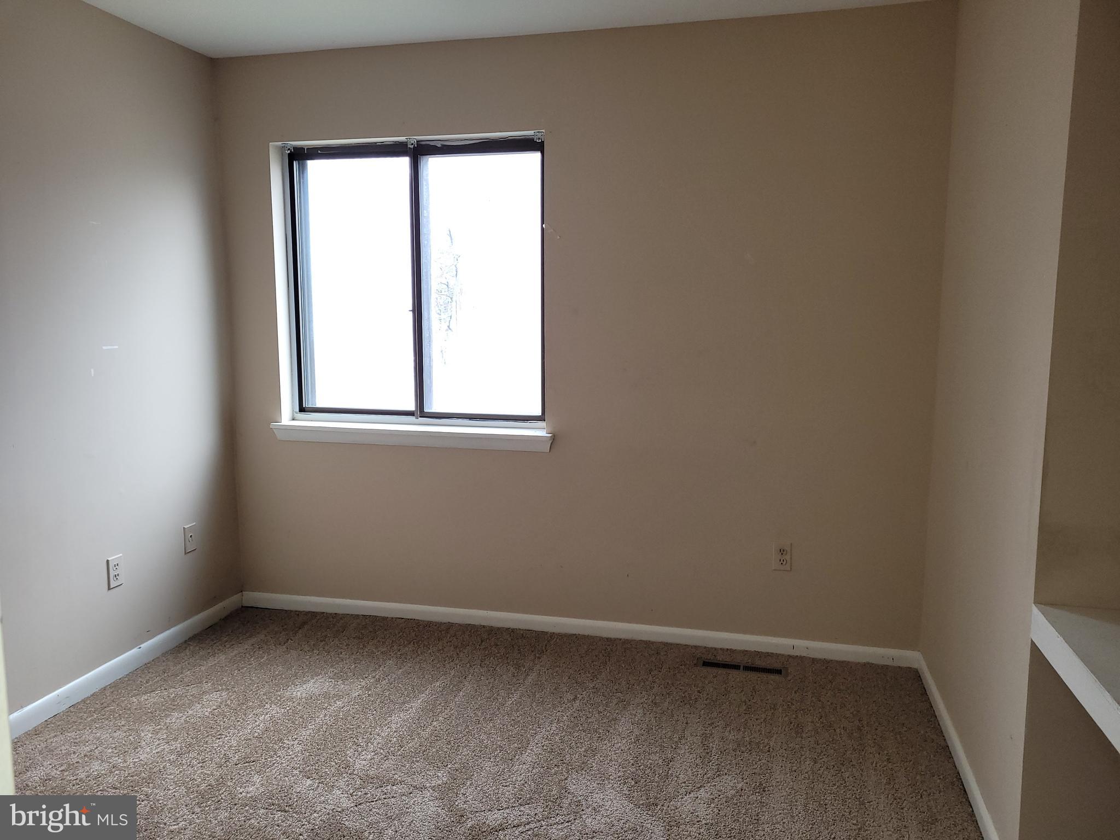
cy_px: 420
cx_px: 560
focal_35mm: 26
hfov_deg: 67.3
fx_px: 841
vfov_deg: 53.1
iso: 100
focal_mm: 5.4
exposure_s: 1/60
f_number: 1.8
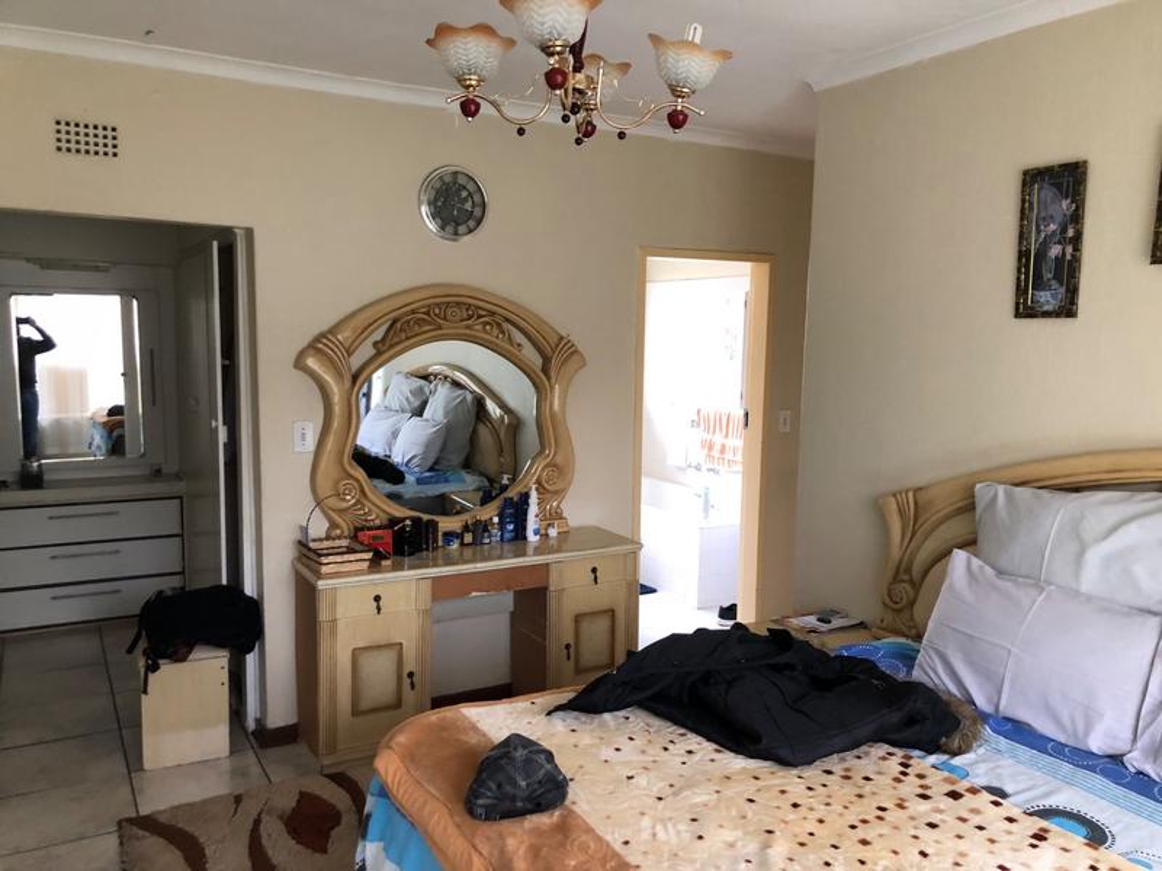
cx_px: 581
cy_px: 436
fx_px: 940
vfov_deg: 49.7
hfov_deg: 63.4
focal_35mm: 28
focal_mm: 3.99
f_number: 1.8
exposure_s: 1/15
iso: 50
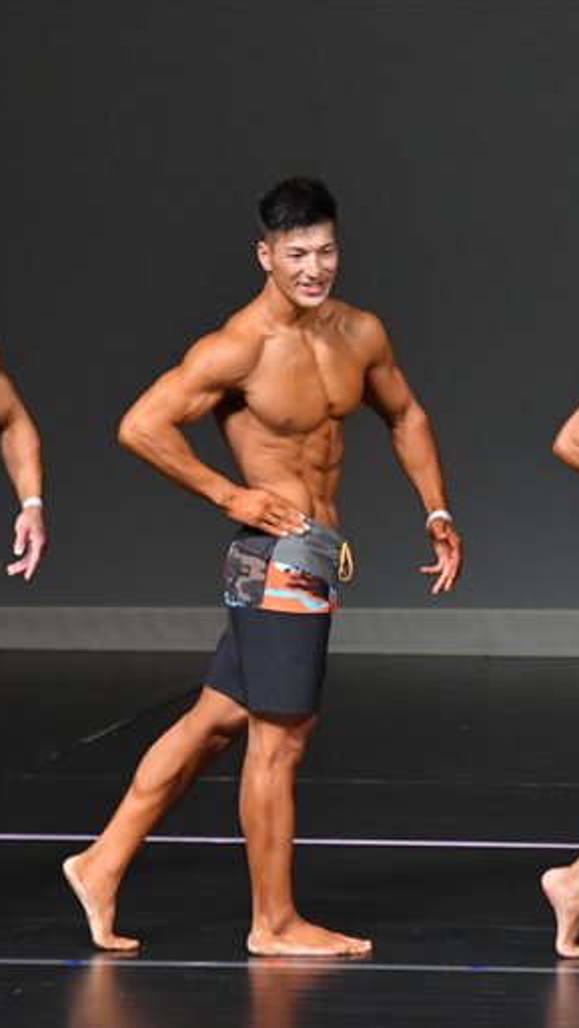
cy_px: 515
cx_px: 544
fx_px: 13577
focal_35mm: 498
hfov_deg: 2.4
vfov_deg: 4.3
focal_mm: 210
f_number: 5.6
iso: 4000
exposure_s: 1/400
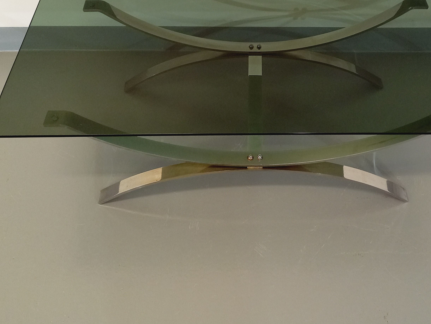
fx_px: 510
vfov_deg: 34.4
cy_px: 84
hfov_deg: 45.6
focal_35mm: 41
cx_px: 254
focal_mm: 4.65
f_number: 1.8
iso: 125
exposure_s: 1/49
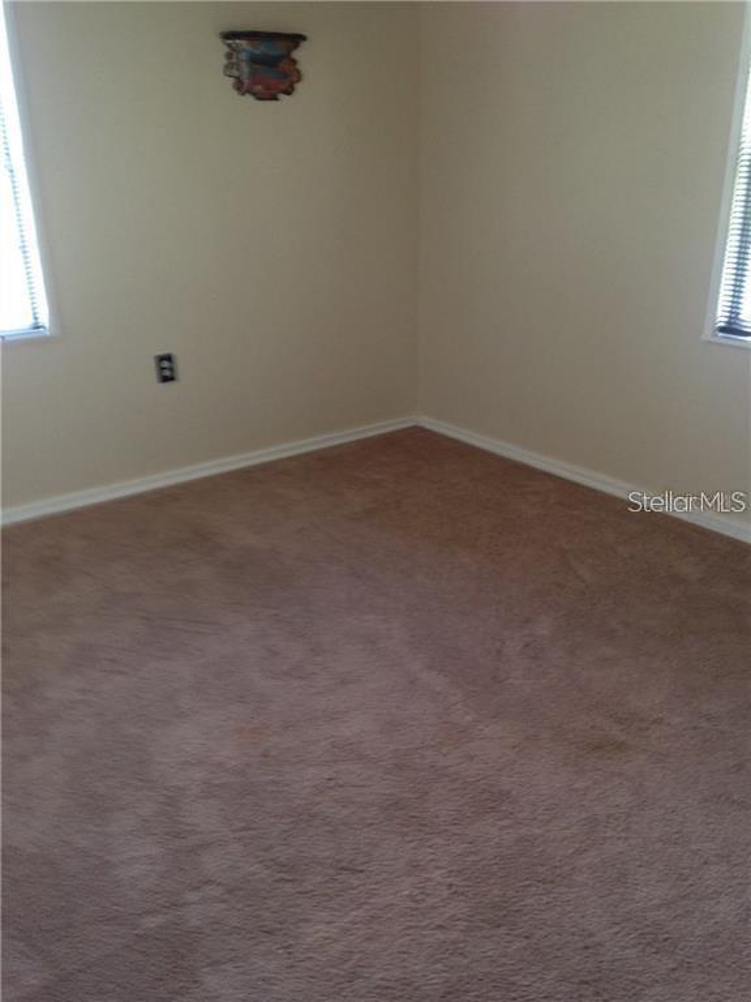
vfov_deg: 55.4
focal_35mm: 33
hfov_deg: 42.9
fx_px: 955
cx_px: 376
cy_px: 501
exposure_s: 1/20
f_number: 2.4
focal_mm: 4.12
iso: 100
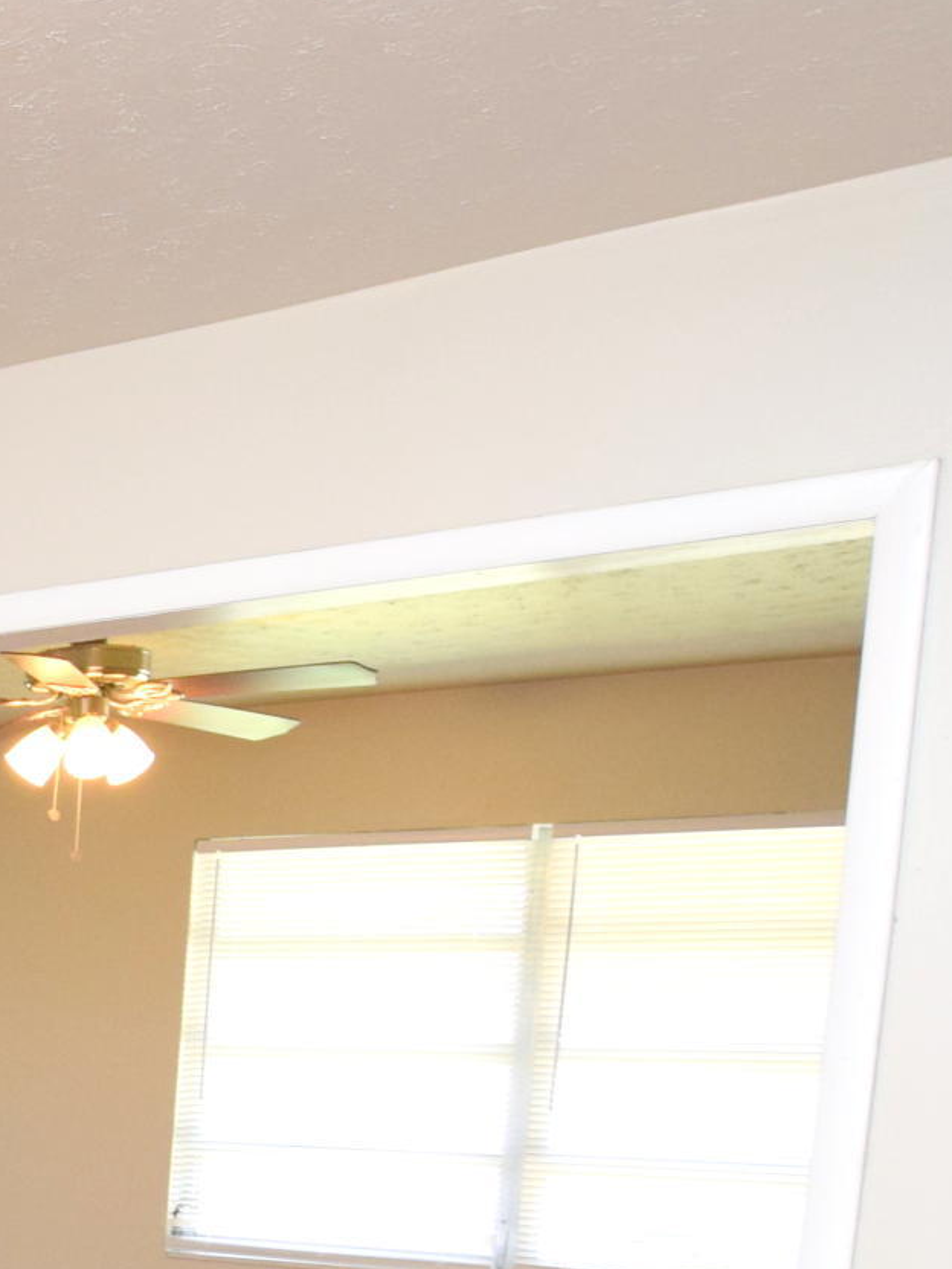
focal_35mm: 52
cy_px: 1310
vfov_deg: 33.3
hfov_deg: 20.4
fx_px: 1907
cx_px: -741
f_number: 5.6
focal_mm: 10
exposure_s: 1/125
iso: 800
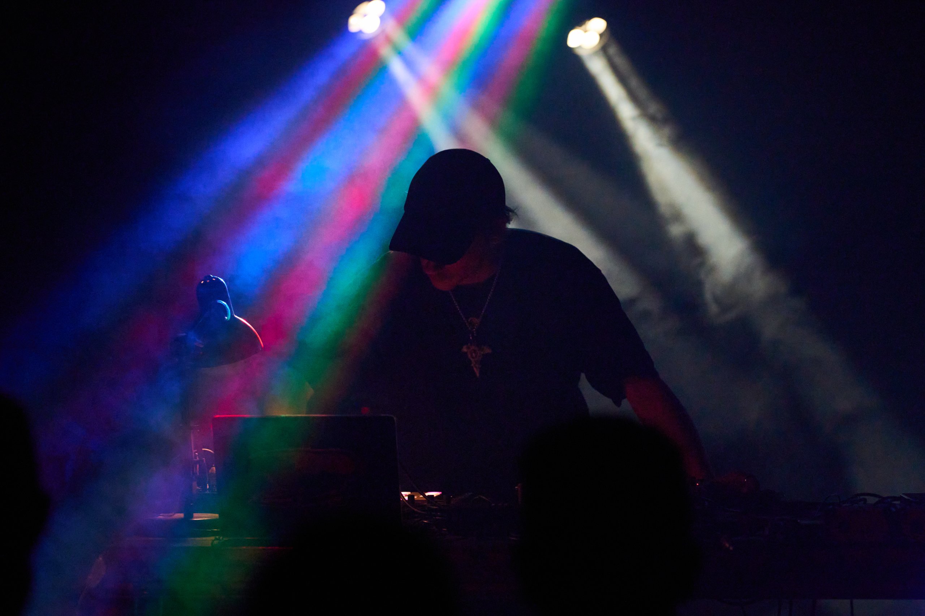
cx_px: 462
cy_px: 308
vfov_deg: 6.9
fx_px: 5138
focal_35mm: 200
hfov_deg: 10.3
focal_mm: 200
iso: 12800
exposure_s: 1/250
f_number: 4
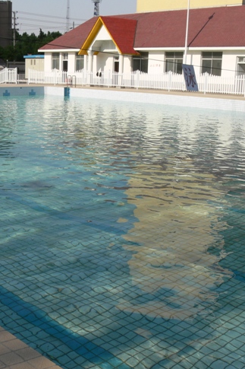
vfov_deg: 40.4
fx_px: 501
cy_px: 183
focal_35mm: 49
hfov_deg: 27.2
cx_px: 66
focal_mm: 7.4
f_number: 5.6
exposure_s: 1/320
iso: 80
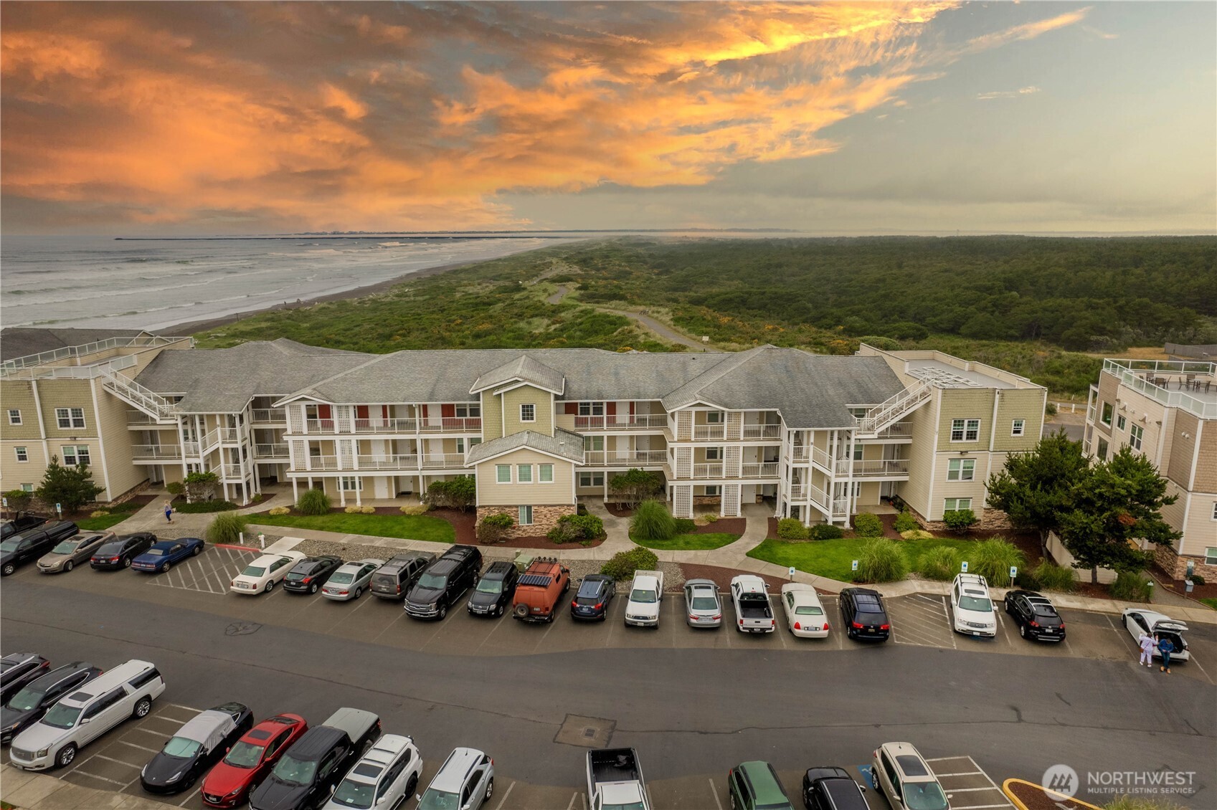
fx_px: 743
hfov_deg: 78.6
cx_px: 608
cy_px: 405
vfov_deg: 57.2
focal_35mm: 22
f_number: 2.8
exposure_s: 1/90
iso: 110
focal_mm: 8.38
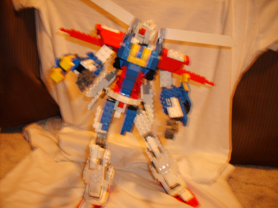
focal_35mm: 35
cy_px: 104
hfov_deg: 52.6
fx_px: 281
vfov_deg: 40.7
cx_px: 139
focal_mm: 5.8
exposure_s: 1/3
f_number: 2.8
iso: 100
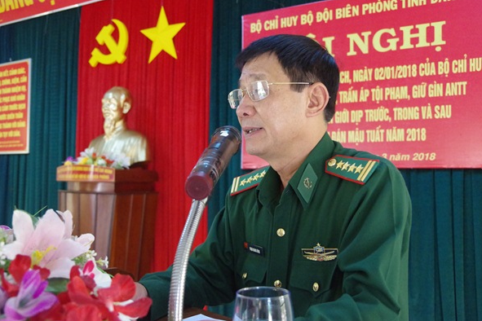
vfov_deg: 34.2
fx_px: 522
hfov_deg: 49.5
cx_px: 231
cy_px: 148
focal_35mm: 39
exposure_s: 1/125
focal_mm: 24
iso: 3200
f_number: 4.5
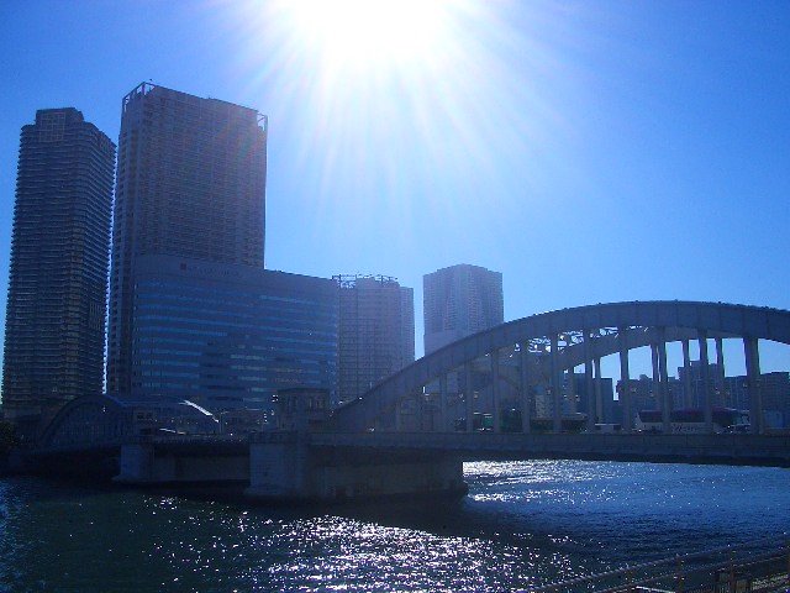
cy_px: 296
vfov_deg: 40.7
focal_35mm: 35
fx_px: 799
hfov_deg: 52.6
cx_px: 395
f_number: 4.3
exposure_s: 1/1250
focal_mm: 5.8
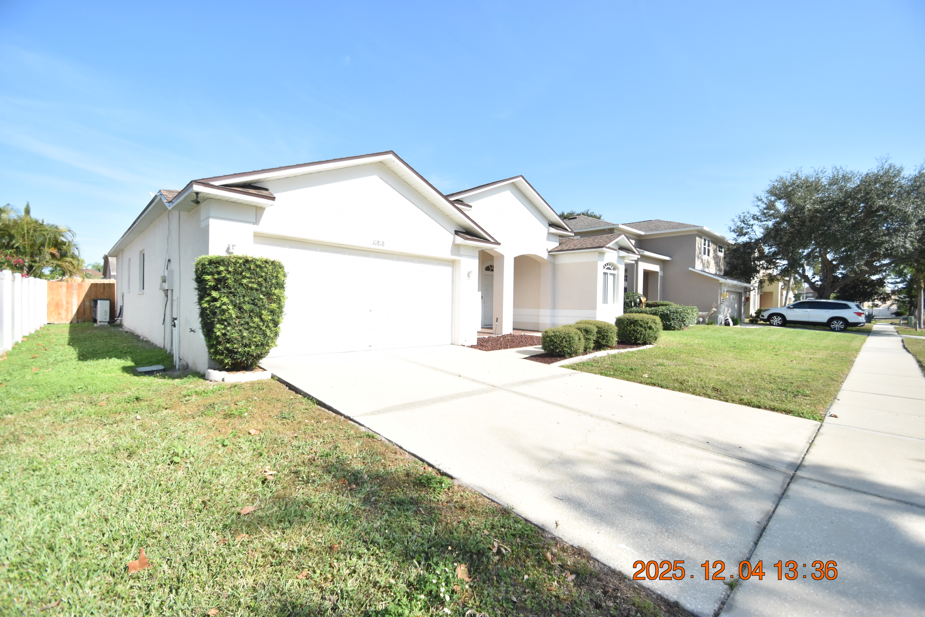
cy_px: 308
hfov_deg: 100.4
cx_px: 462
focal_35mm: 15
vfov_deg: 77.3
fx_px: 385
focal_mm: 10
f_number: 3.5
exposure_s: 1/4000
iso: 800
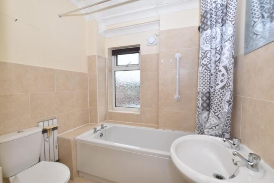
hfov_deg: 100.4
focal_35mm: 15
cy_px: 92
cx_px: 137
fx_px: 114
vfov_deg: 77.4
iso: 100
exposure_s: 1/60
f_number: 7.1
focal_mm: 10
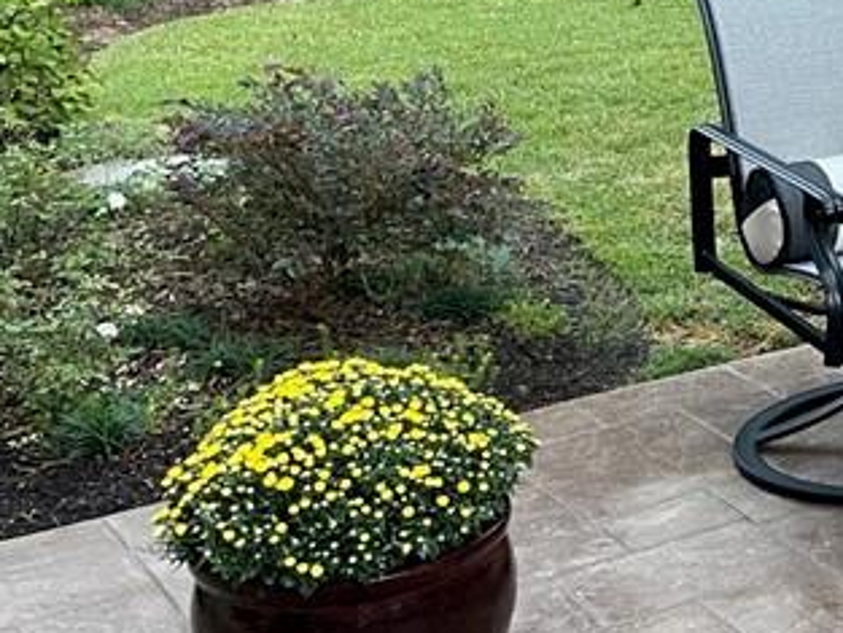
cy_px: 3
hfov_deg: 19.5
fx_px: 2071
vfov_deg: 17.0
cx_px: 1328
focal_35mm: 85
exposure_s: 1/60
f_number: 1.6
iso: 200
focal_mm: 5.1
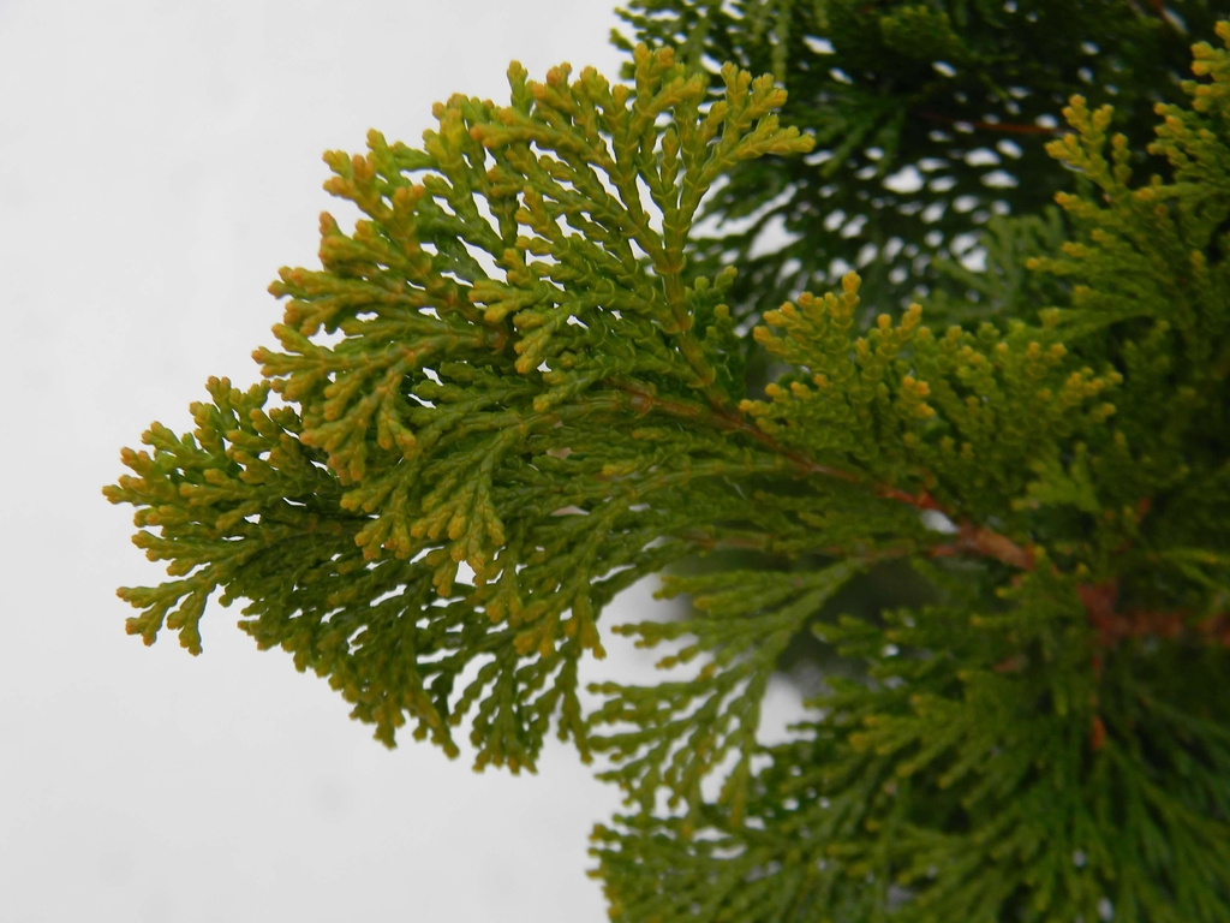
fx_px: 1777
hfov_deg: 38.2
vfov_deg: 29.1
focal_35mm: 50
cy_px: 462
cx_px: 615
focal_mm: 12.2
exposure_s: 1/30
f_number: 4.3
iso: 105
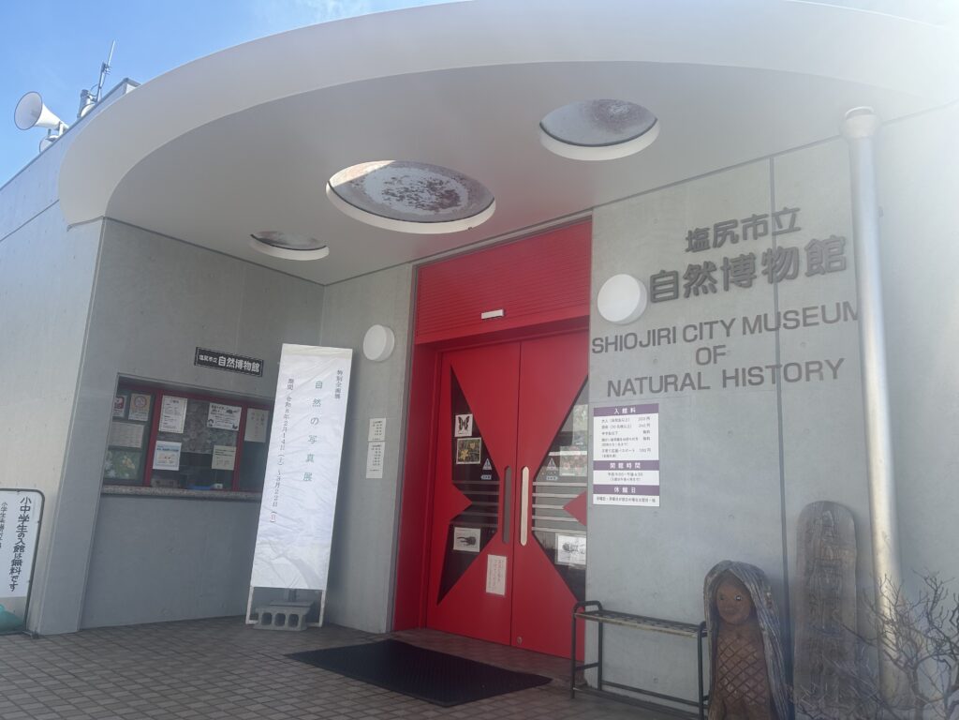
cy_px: 360
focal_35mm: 26
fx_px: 720
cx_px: 480
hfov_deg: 67.3
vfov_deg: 53.1
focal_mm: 5.7
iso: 50
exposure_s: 1/2045
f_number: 1.5
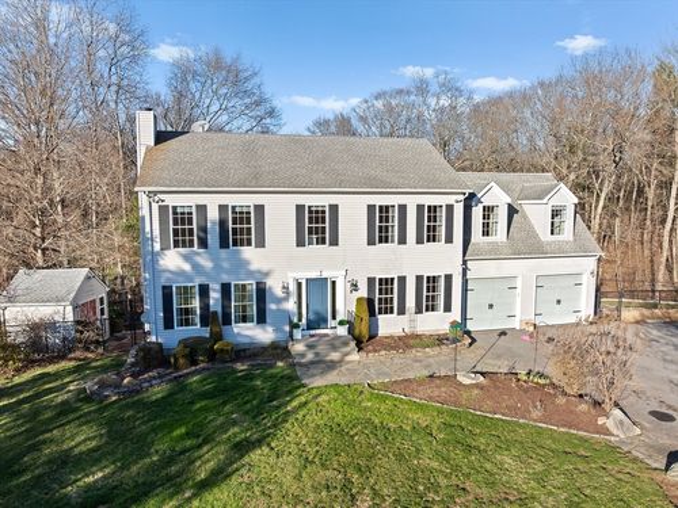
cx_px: 339
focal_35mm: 24
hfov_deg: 71.6
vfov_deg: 56.8
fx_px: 470
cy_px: 254
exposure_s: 1/120
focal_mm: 12.29
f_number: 4.5
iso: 100
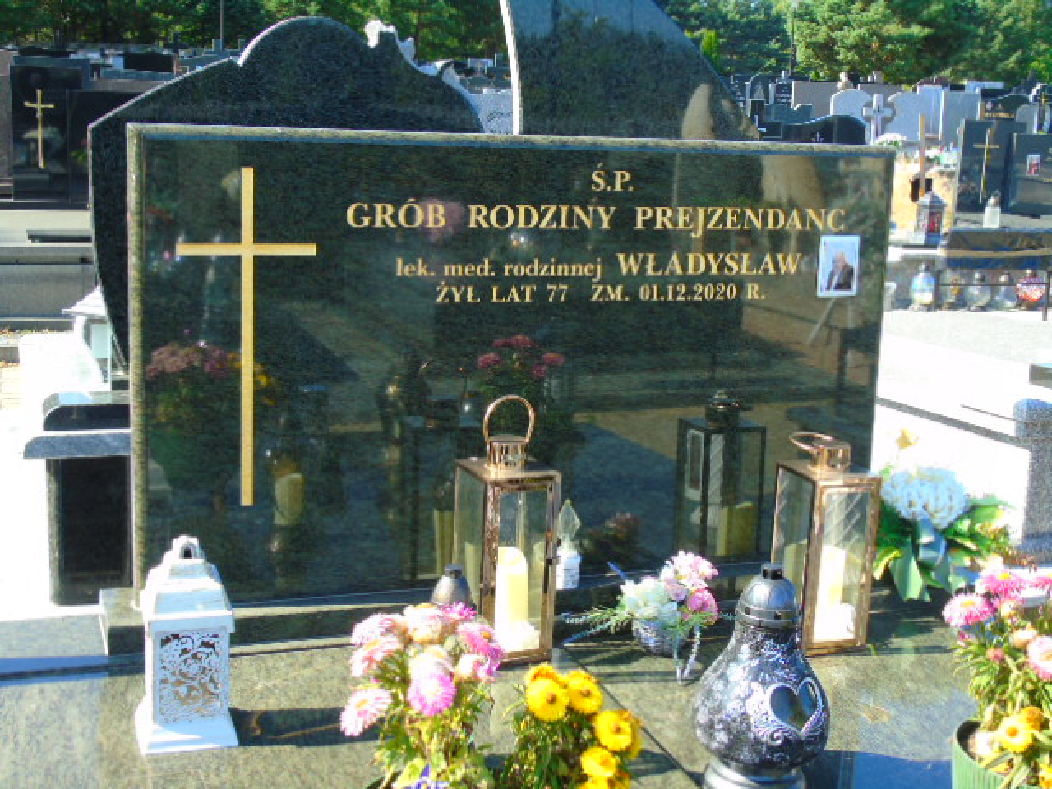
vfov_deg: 31.5
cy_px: 394
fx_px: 1398
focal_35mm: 46
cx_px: 526
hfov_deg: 41.2
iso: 80
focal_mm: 8.2
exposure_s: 1/160
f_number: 4.1
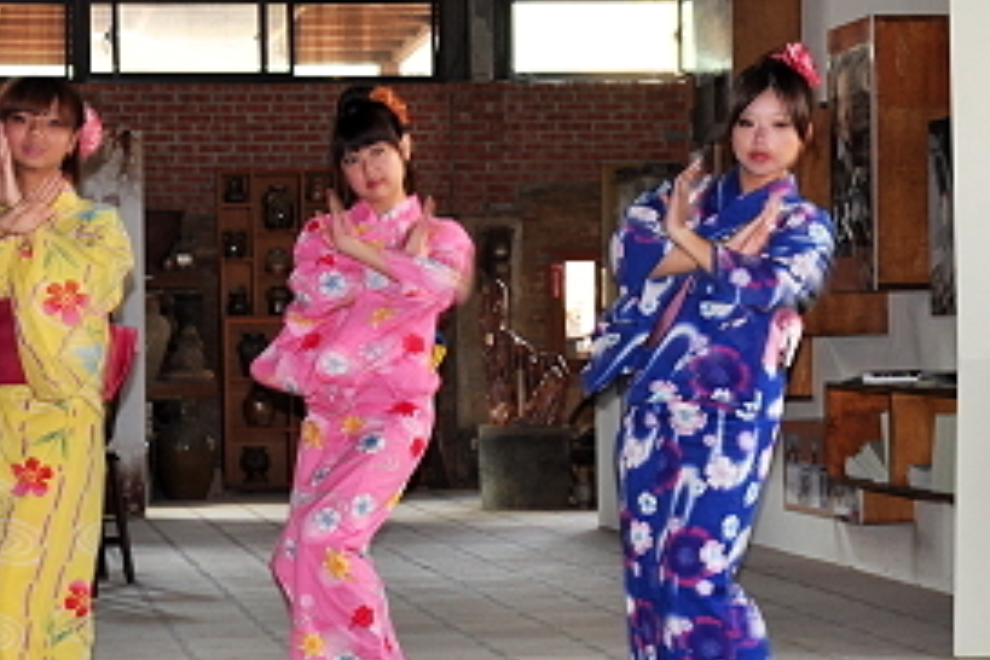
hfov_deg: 18.3
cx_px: 421
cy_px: 383
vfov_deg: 12.2
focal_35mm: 112
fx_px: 3080
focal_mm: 34
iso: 320
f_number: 5.6
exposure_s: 1/20
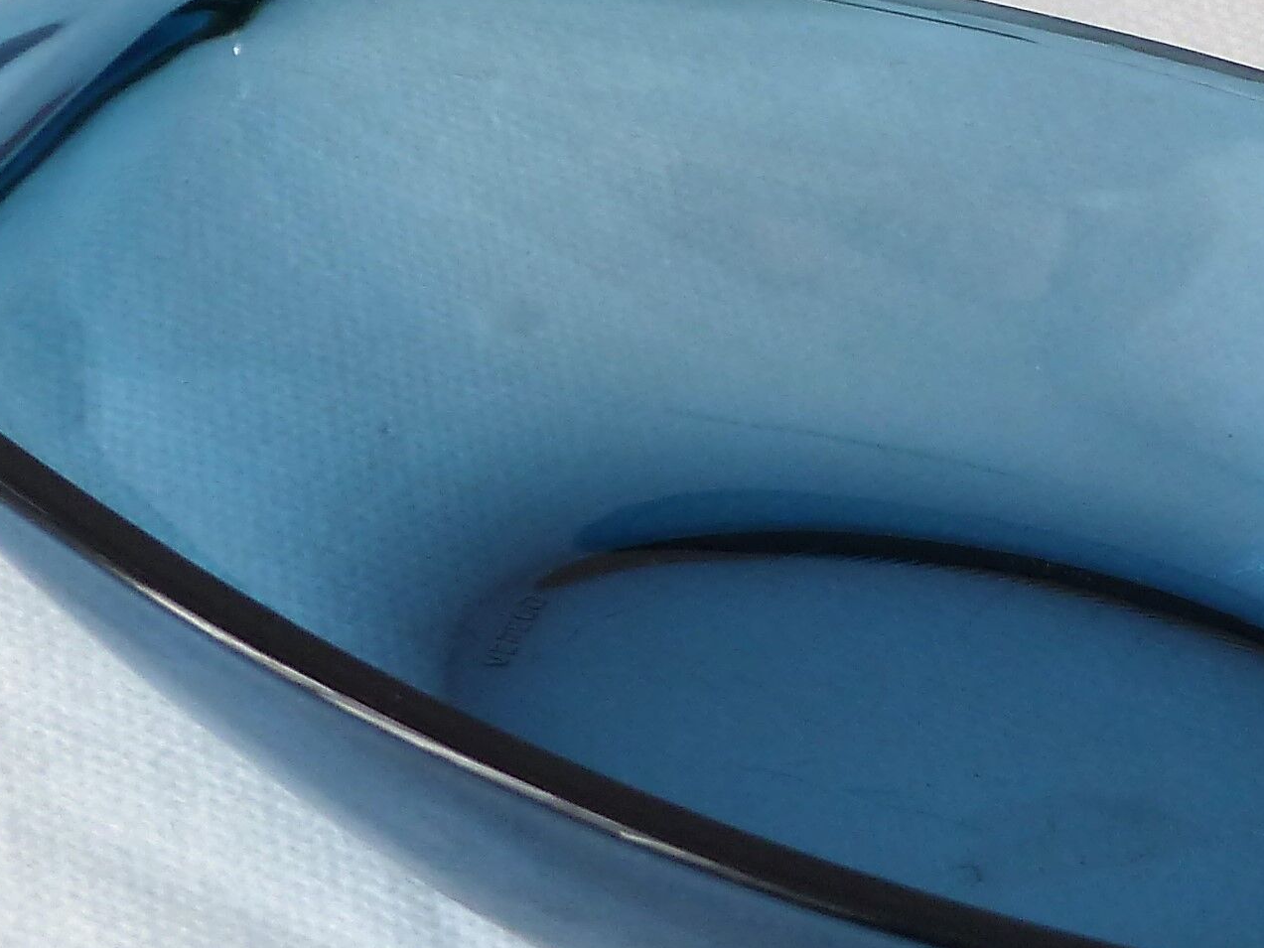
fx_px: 8034
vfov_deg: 6.8
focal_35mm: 220
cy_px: 413
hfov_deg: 9.0
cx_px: 1019
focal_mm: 11.9
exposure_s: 1/60
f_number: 2.8
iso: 125
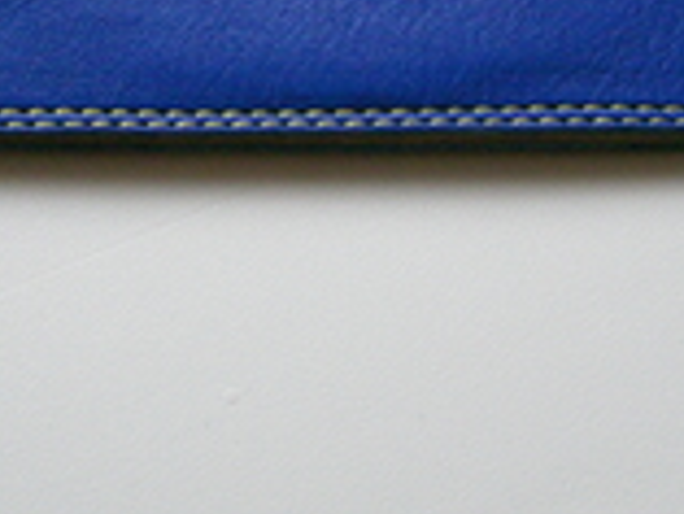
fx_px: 2155
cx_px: 279
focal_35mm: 109
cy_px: -135
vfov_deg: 13.2
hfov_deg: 18.0
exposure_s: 1/50
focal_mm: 6.2
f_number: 2.7
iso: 320
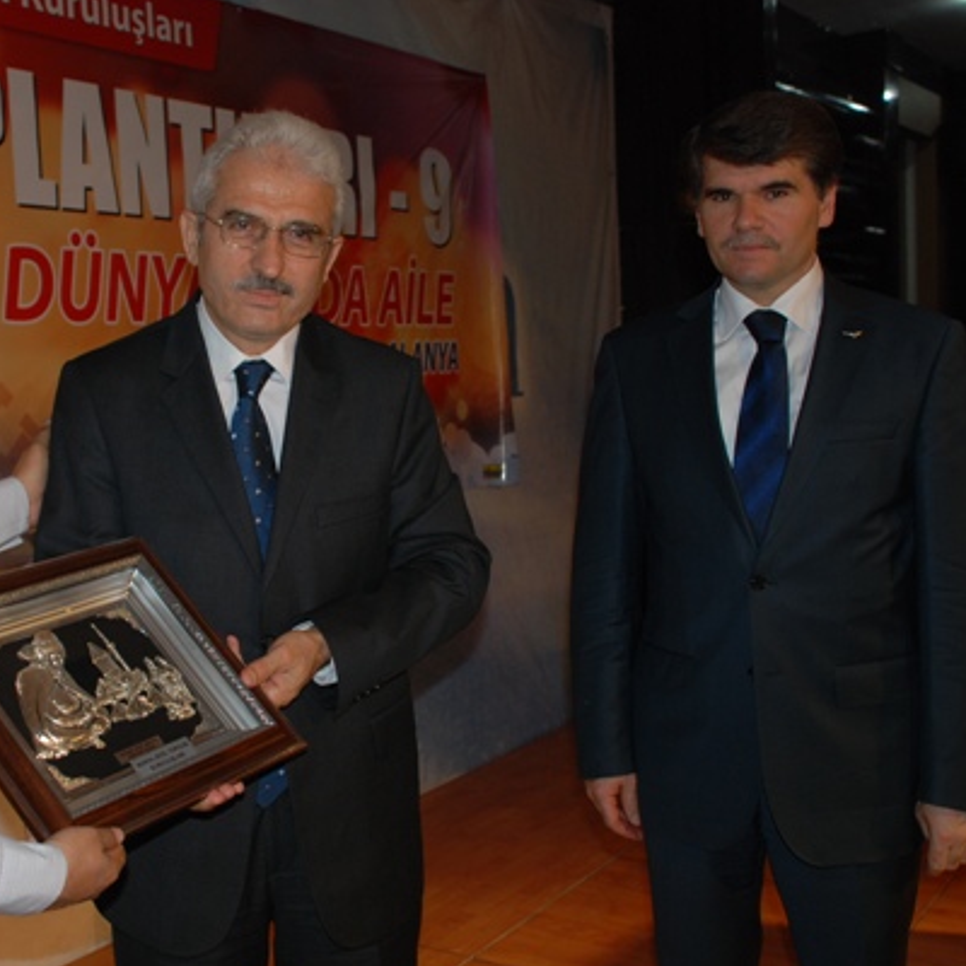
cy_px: 512
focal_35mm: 45
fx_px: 1421
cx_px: 314
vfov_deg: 37.5
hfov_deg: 37.1
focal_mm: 22
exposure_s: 1/60
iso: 200
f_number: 3.8
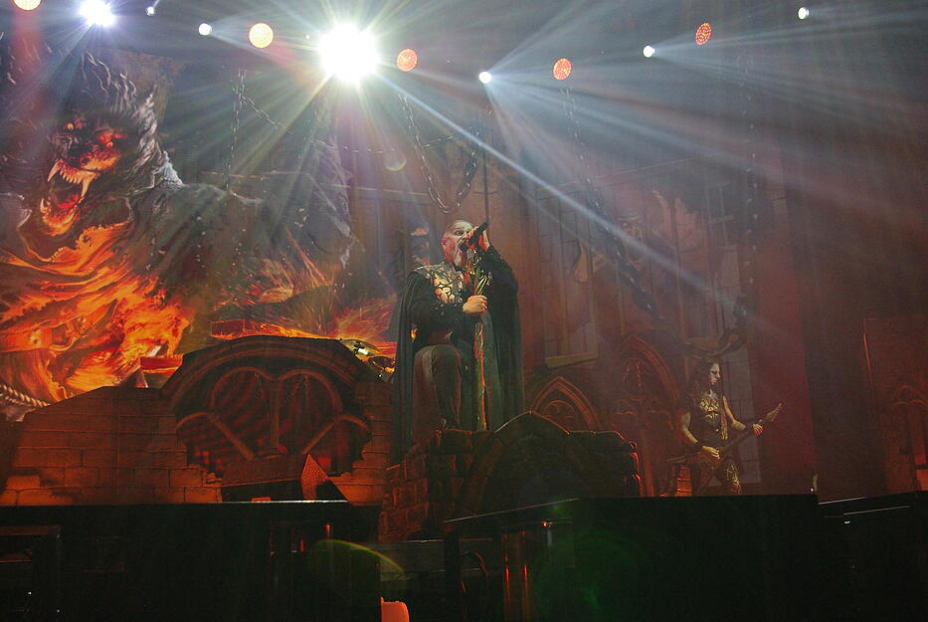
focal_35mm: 39
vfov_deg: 34.3
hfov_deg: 49.5
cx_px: 464
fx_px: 1007
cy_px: 311
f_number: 5.6
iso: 800
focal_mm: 26
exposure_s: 1/250
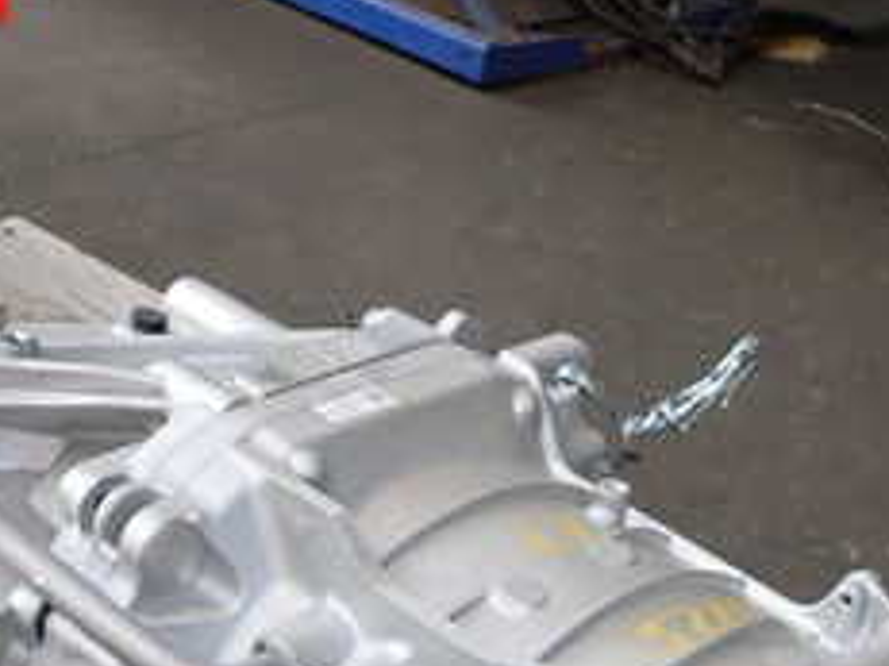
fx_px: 2002
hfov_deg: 25.0
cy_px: 816
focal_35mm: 78
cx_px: 466
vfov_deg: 17.9
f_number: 2.3
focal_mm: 5.4
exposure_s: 1/125
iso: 160
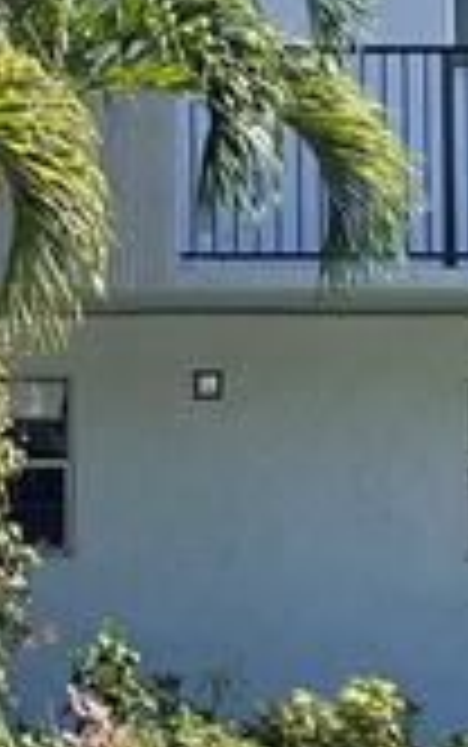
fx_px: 2709
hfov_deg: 9.8
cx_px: -4
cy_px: 266
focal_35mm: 133
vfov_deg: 15.7
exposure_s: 1/1339
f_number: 1.6
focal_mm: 5.1
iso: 32
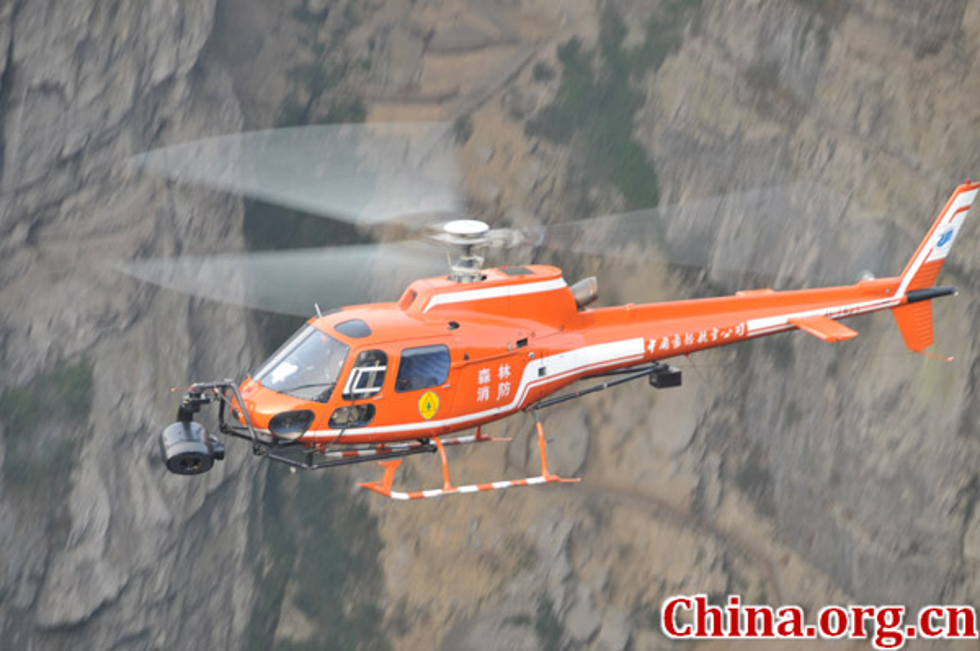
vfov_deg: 6.8
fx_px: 5508
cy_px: 326
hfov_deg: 10.2
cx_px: 490
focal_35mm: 202
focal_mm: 135
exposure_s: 1/40
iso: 200
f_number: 6.3
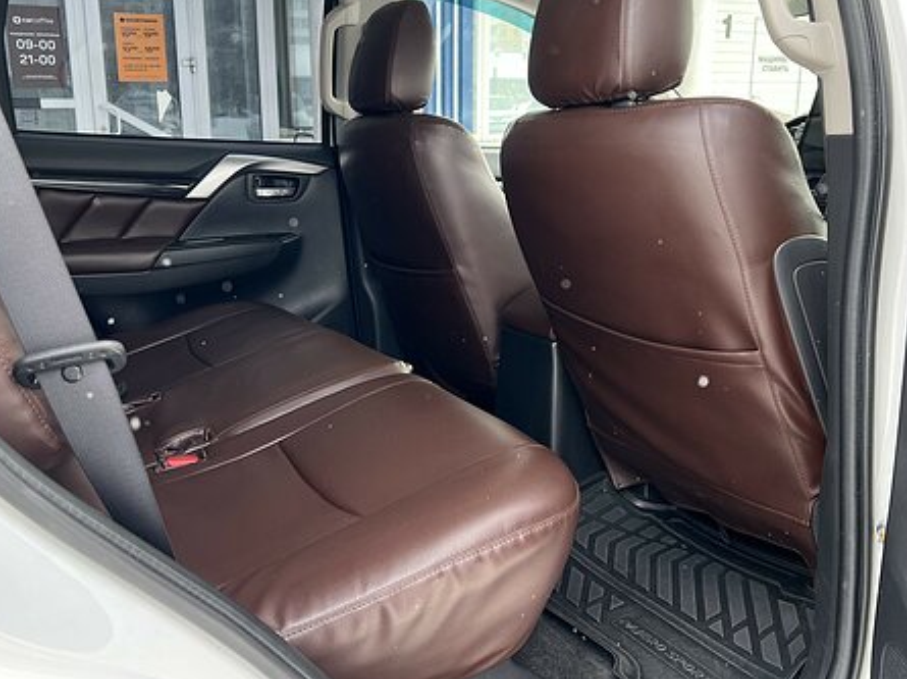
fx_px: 838
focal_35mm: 32
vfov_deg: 43.9
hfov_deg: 56.8
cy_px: 281
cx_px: 436
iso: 100
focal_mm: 5.7
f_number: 1.5
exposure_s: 1/121
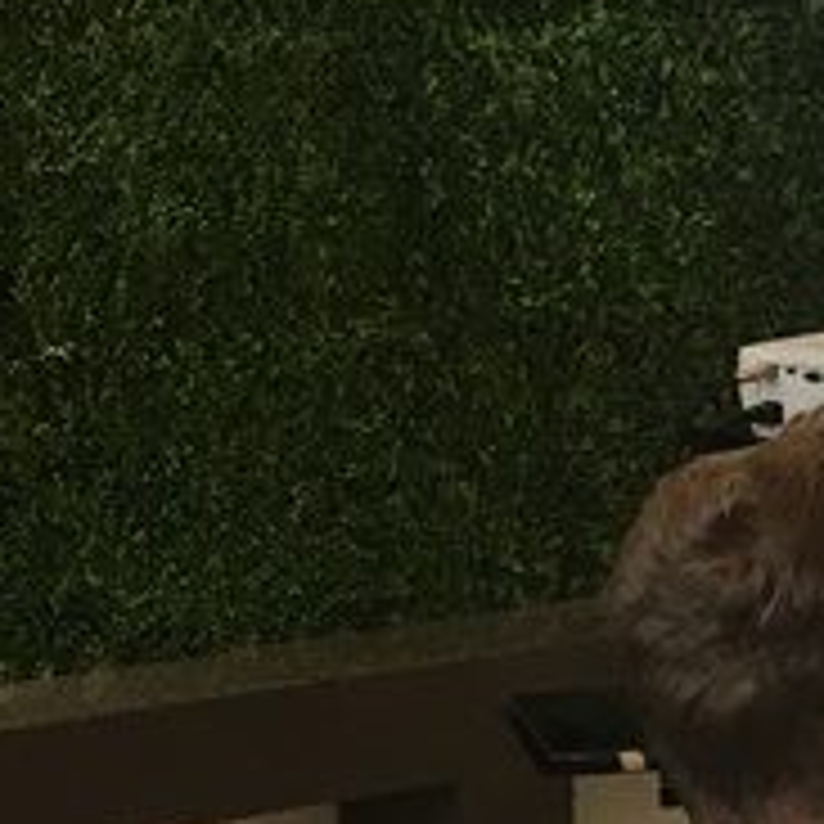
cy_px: -135
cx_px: 1166
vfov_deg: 12.2
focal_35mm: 140
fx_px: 3770
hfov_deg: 12.0
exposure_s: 1/33
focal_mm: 4.15
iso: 25
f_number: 2.2
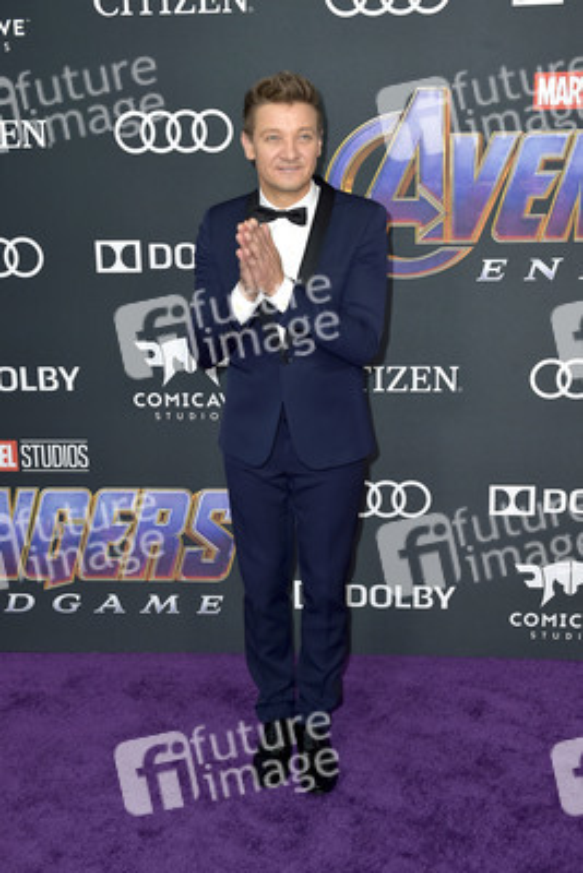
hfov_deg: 31.9
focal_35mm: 42
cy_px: 436
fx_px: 1019
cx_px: 292
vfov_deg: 46.4
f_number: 5
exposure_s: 1/250
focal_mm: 42
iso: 250
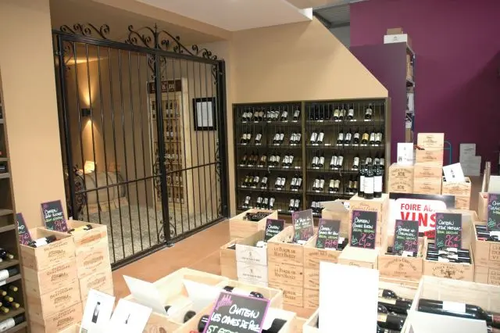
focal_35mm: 27
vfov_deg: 47.9
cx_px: 250
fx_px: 375
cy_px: 166
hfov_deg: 67.4
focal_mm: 18
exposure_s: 1/60
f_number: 4.5
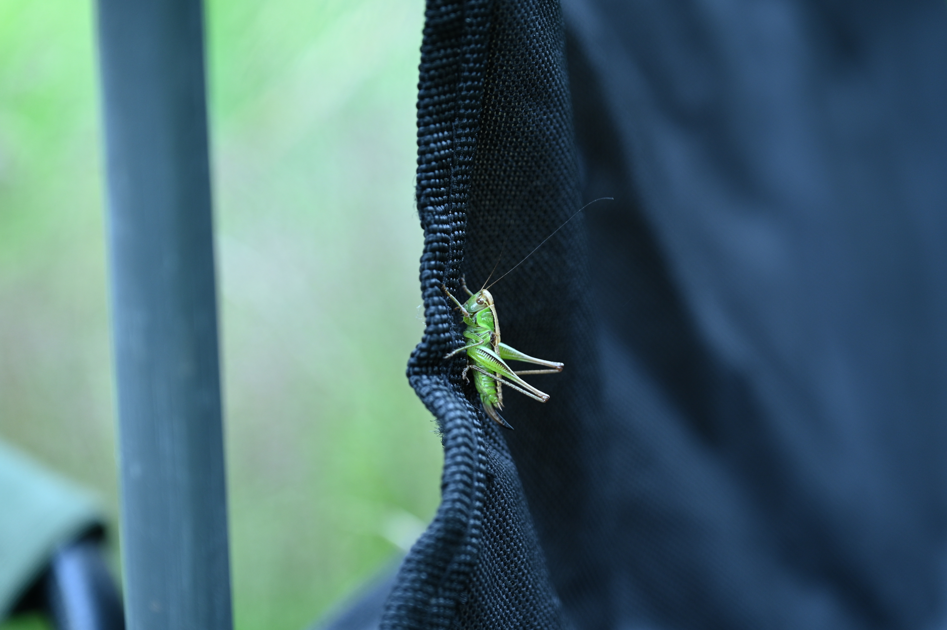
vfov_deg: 11.4
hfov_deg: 17.1
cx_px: 474
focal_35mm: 120
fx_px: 3154
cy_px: 315
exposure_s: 1/100
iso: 500
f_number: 4
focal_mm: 120
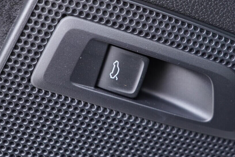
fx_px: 411
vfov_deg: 21.5
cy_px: 53
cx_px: 124
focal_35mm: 63
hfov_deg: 31.9
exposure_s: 1/40
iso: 500
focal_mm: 24
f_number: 2.8
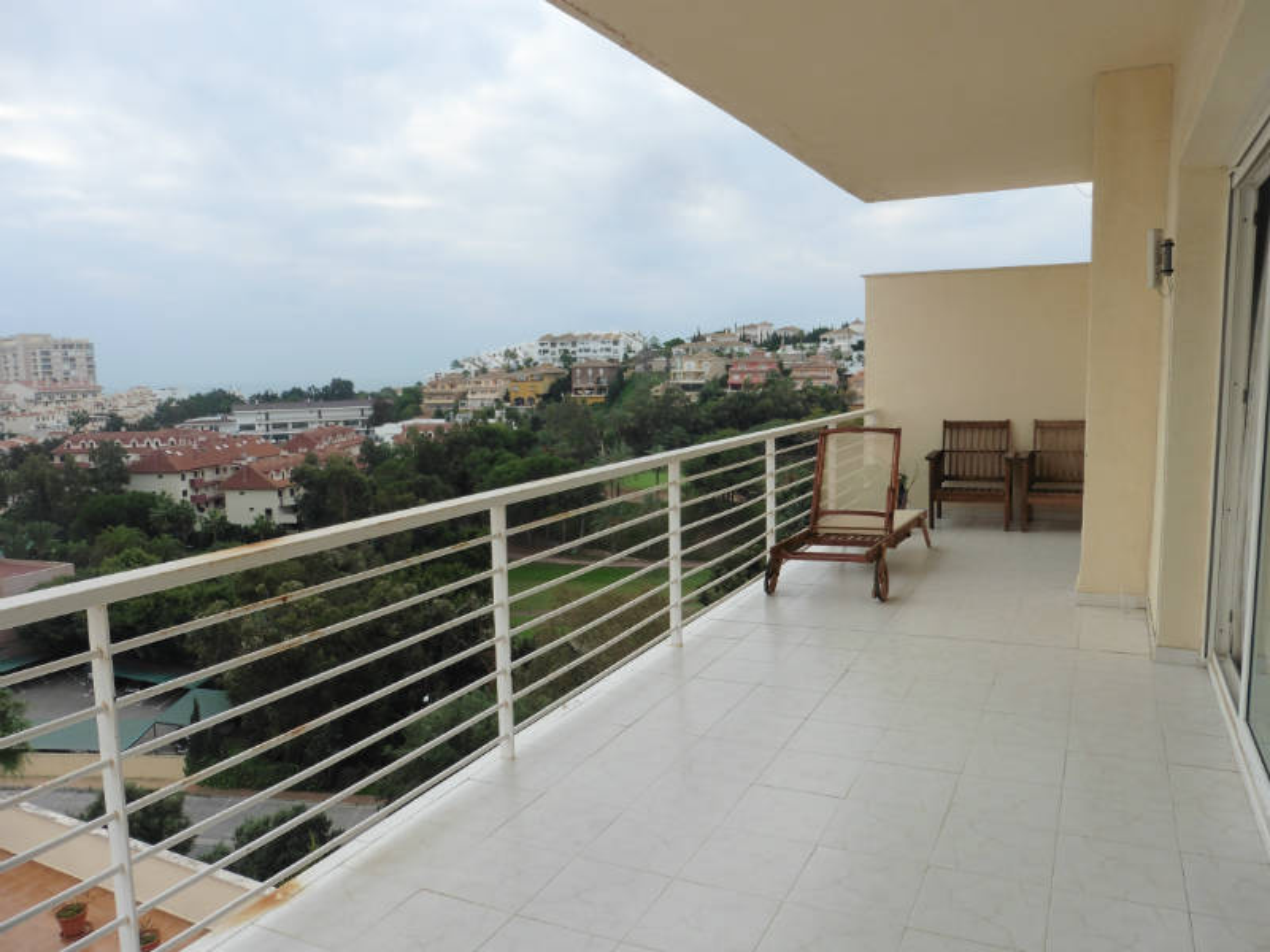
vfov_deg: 56.8
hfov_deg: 71.6
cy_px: 476
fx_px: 881
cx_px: 635
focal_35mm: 24
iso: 100
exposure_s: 1/250
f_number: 4
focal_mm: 4.3
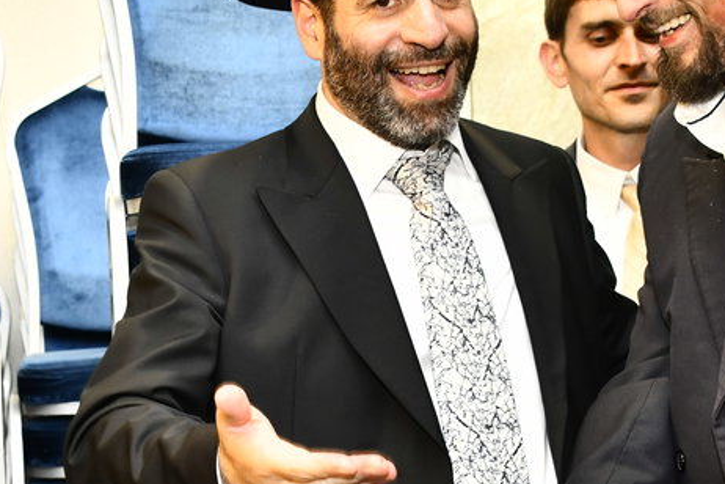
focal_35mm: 97
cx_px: 339
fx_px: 1953
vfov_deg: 14.1
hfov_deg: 21.0
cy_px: 348
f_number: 5.6
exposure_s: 1/200
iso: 800
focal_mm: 32
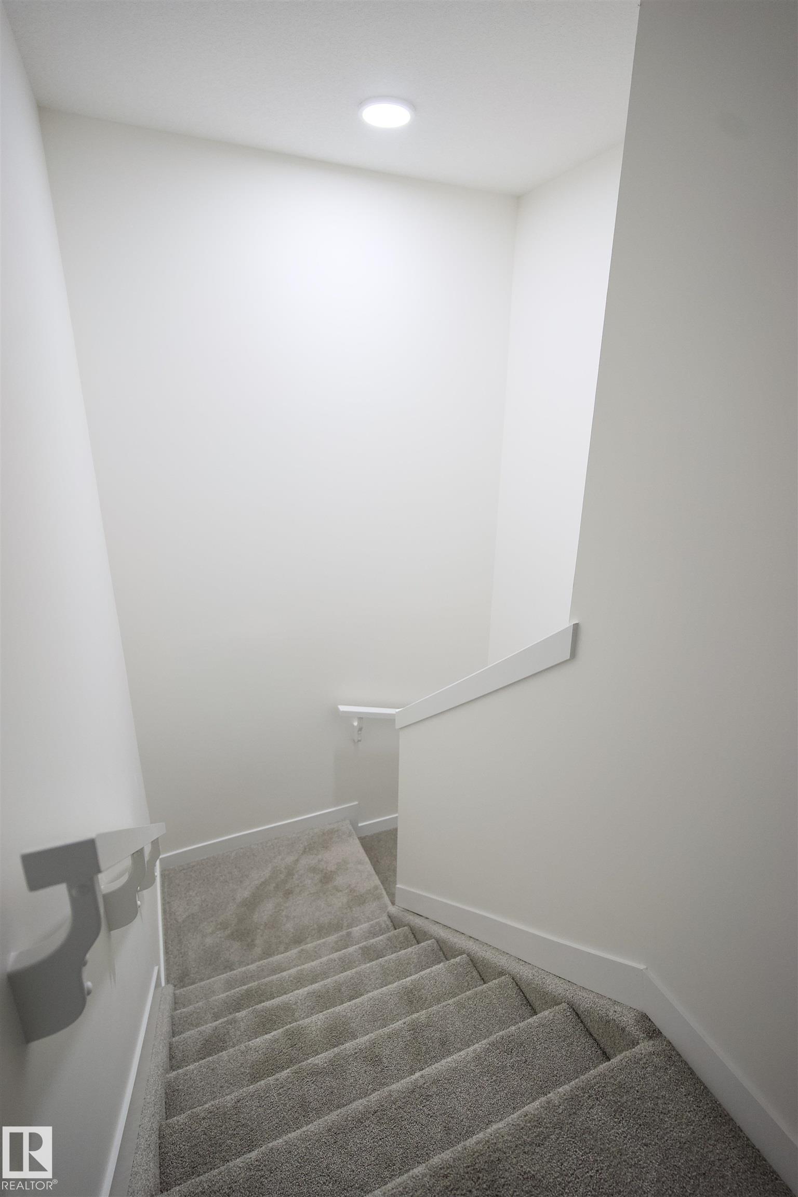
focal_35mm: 17
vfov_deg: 93.3
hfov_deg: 70.4
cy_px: 598
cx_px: 399
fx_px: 565
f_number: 2.8
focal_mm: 17
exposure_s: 1/125
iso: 1000
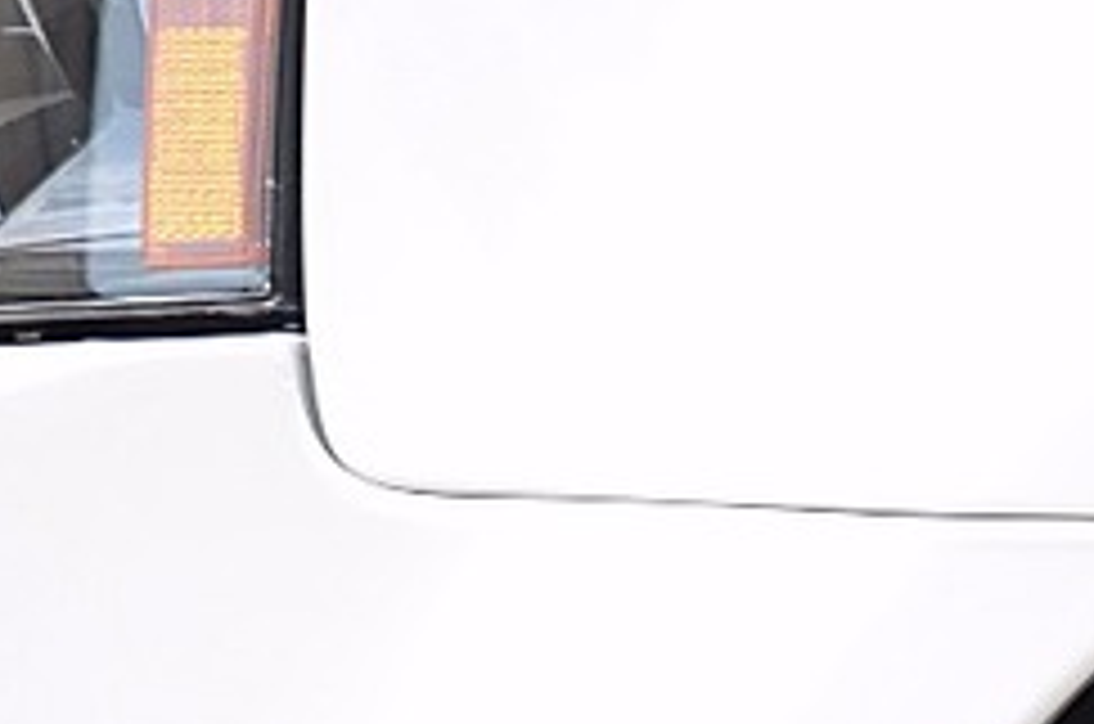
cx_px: 2215
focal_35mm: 221
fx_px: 6703
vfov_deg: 6.0
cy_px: 1691
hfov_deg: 8.8
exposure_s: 1/200
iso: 100
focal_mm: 28
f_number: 4.5
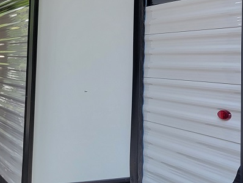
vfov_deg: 18.5
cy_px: 30
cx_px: 227
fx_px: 555
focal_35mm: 79
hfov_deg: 23.9
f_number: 1.8
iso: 40
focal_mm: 5.4
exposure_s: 1/417
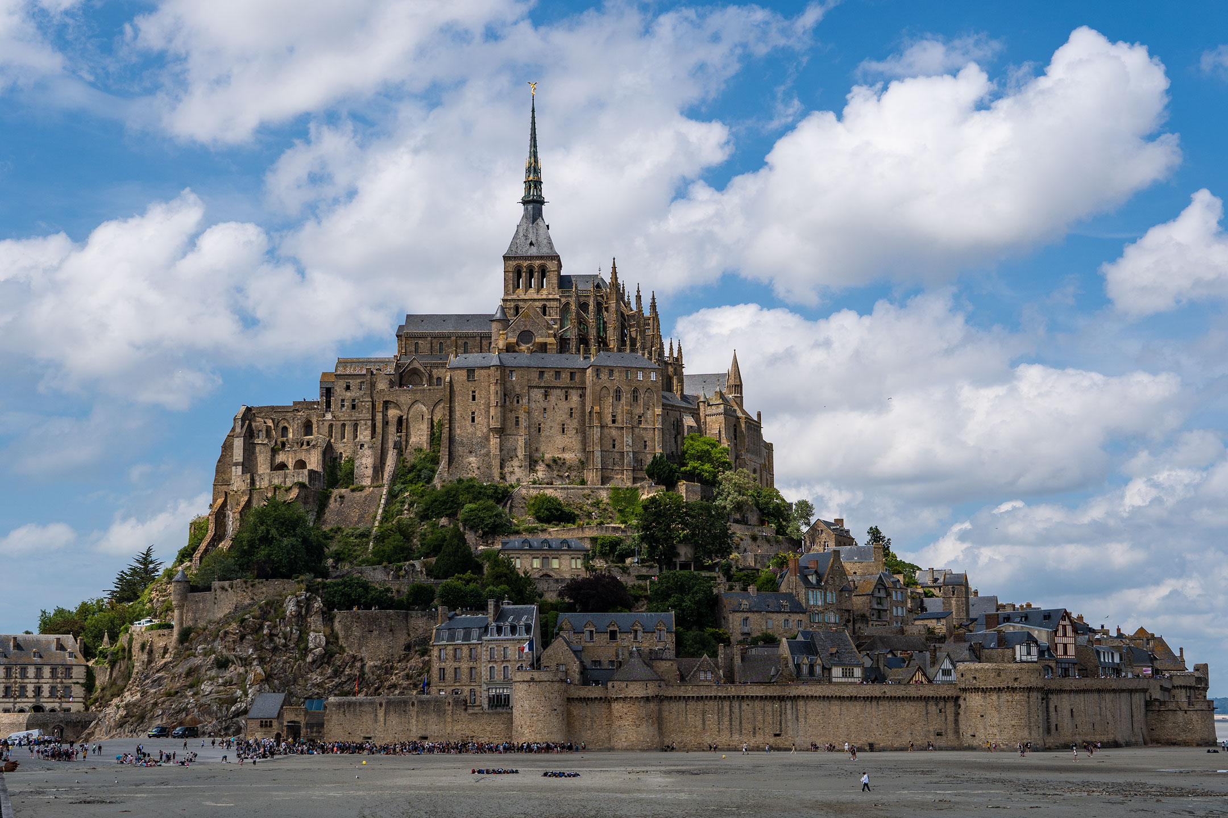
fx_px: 1607
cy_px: 409
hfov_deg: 41.8
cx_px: 614
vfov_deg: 28.6
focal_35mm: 47
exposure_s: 1/1000
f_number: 5.6
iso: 100
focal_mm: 31.4
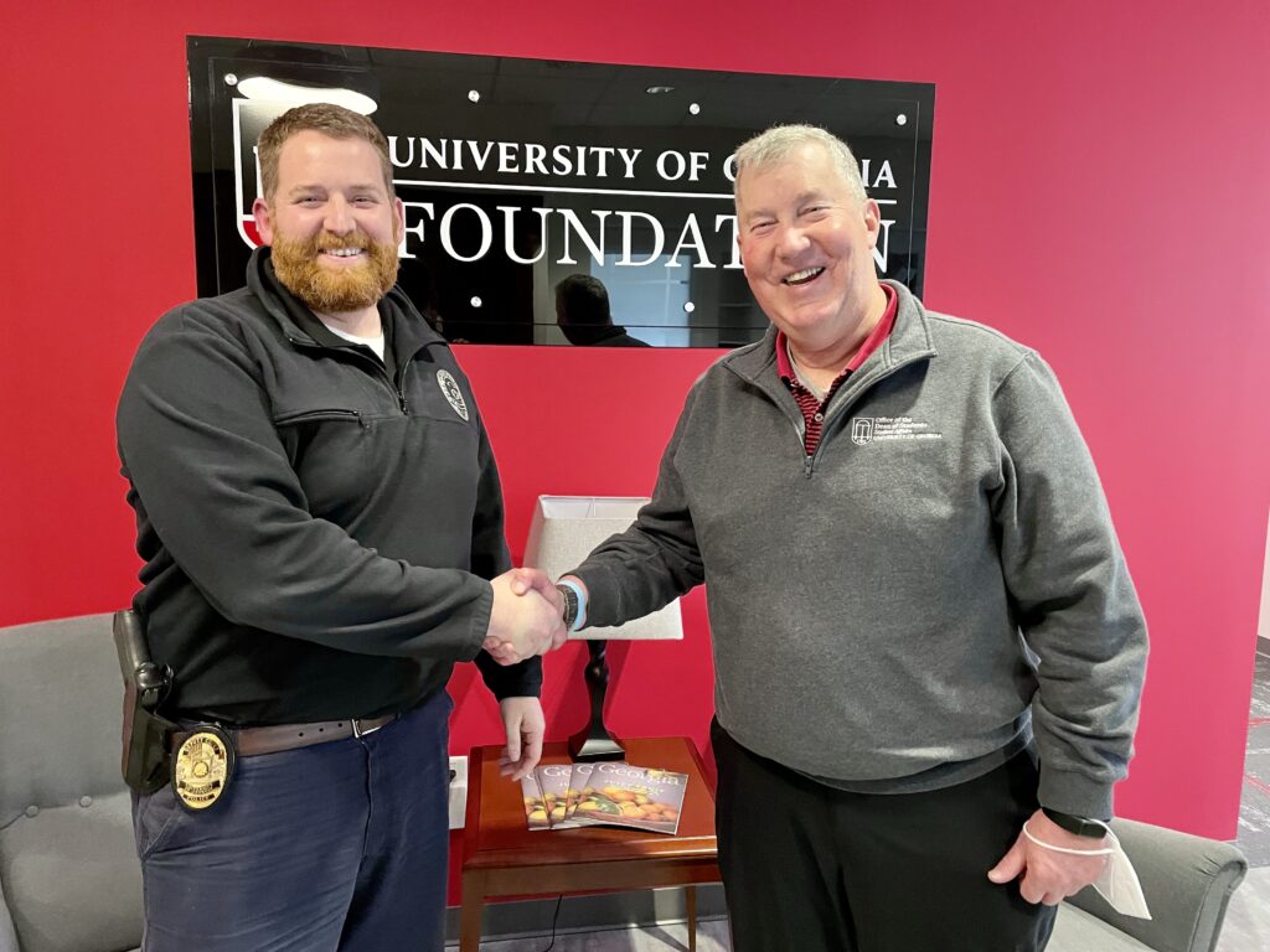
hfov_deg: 67.3
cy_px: 476
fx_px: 954
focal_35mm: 26
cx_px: 635
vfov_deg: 53.1
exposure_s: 1/60
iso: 320
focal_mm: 4.2
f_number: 1.6
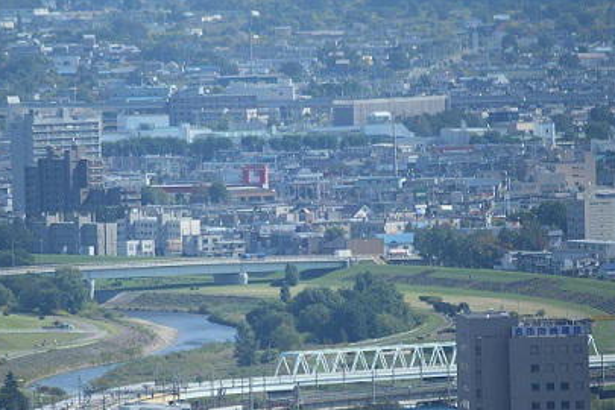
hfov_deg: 3.1
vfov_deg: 2.1
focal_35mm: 666
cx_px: 220
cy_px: 254
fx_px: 11377
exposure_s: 1/1600
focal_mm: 300
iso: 400
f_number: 5.6
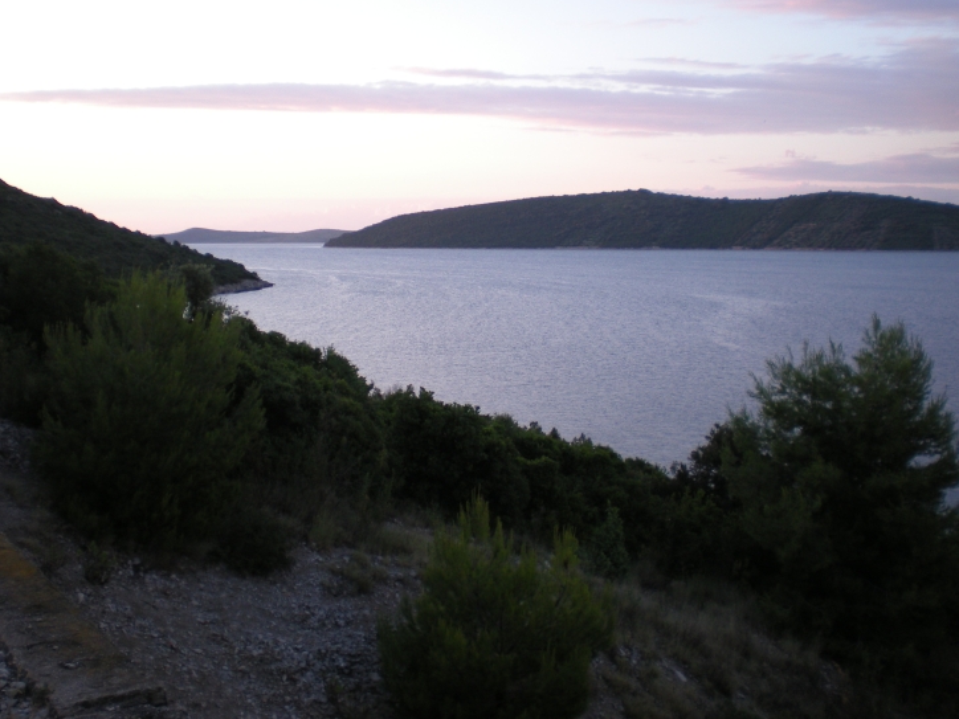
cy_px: 330
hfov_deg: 44.8
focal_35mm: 42
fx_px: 1164
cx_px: 469
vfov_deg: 34.3
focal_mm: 6.3
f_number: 3.1
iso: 88
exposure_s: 1/63.8
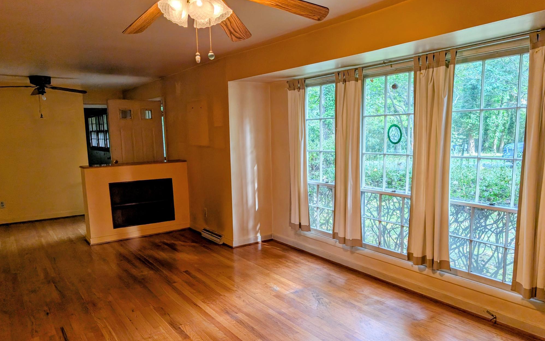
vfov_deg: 47.5
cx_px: 274
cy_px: 194
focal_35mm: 26
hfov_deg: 70.4
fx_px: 386
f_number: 1.68
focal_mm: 6.9
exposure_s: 1/177
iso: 22
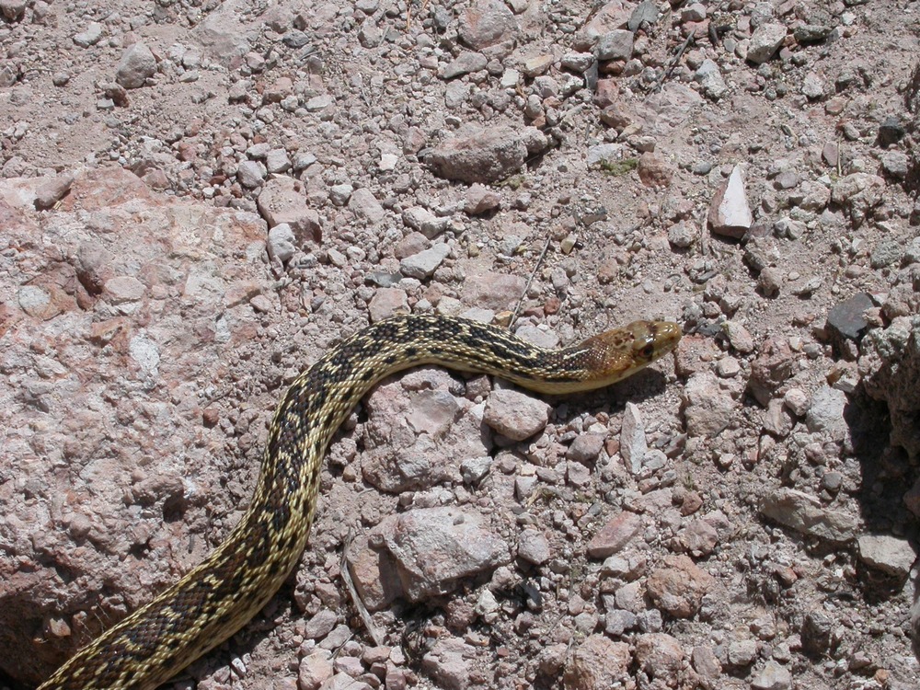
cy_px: 345
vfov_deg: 9.6
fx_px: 4093
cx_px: 460
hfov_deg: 12.8
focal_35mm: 154
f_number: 9.2
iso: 100
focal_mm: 32
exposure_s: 1/442
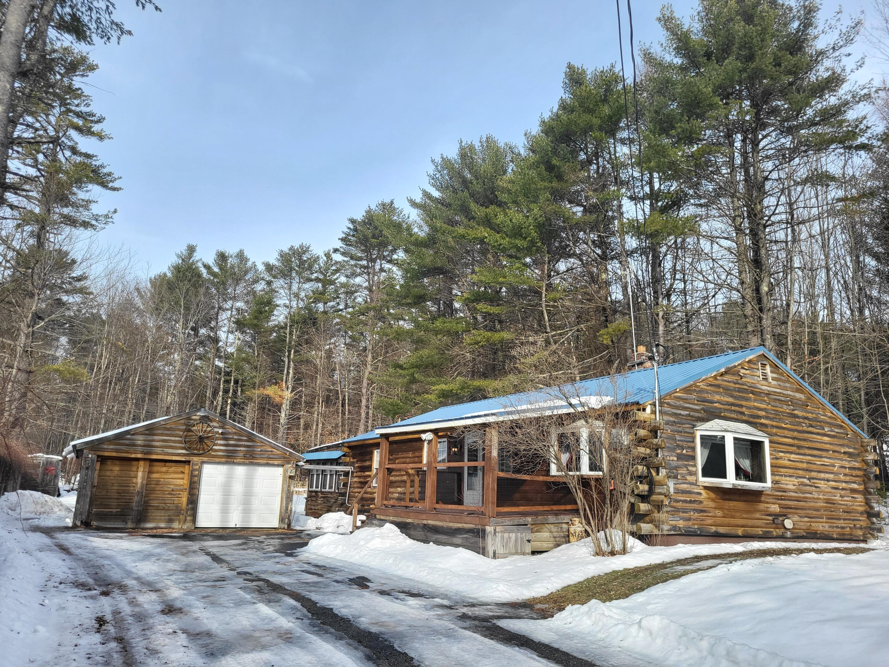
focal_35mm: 26
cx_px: 444
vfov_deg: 53.1
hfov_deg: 67.3
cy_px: 334
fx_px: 668
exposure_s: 1/1192
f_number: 1.8
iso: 40
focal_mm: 5.4
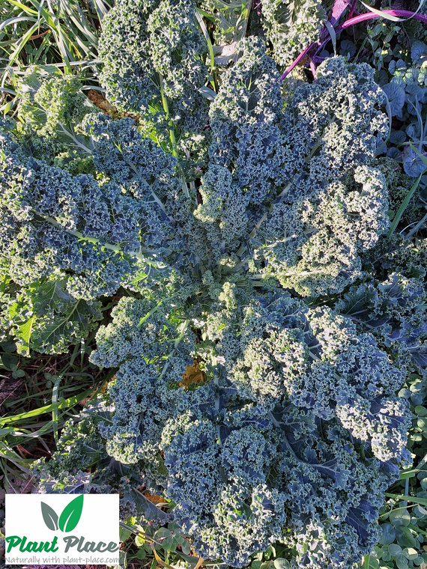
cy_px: 284
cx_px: 214
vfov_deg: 71.6
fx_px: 395
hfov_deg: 56.8
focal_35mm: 24
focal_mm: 5.23
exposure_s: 1/139
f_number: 1.8
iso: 50
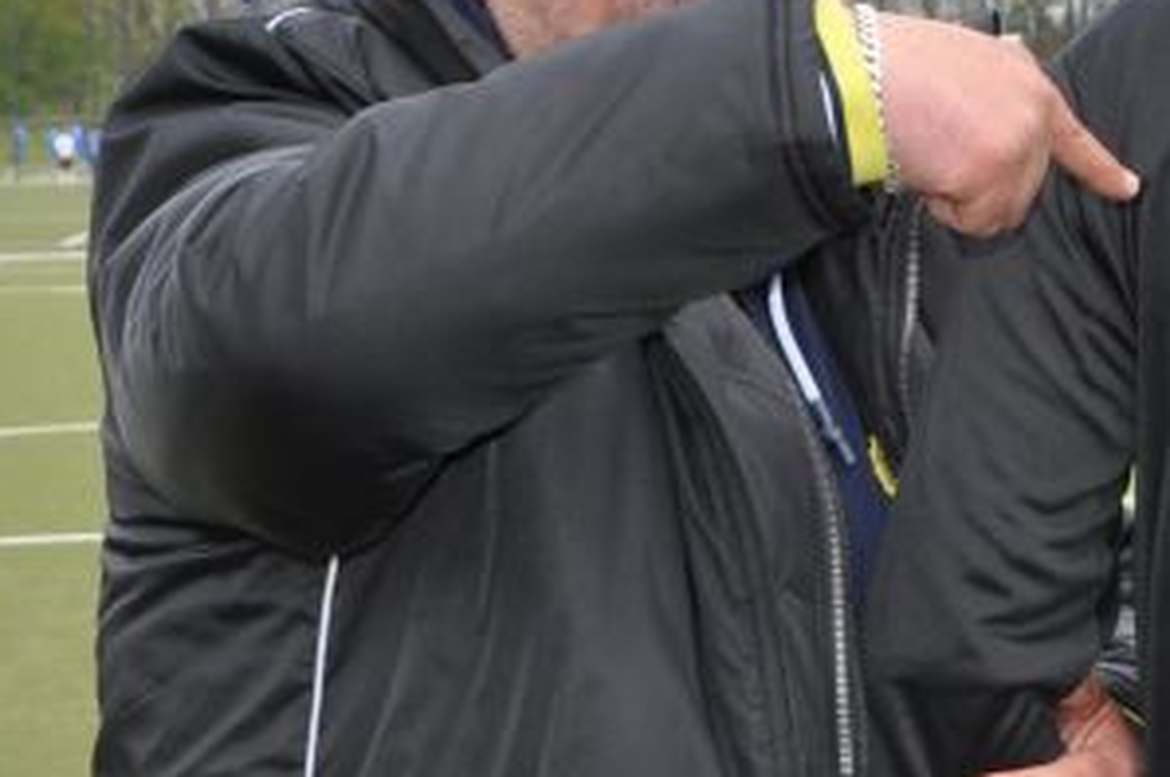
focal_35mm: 175
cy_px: 243
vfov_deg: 7.8
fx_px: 5681
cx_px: 899
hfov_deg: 11.7
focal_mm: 34
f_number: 8
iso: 200
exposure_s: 1/200
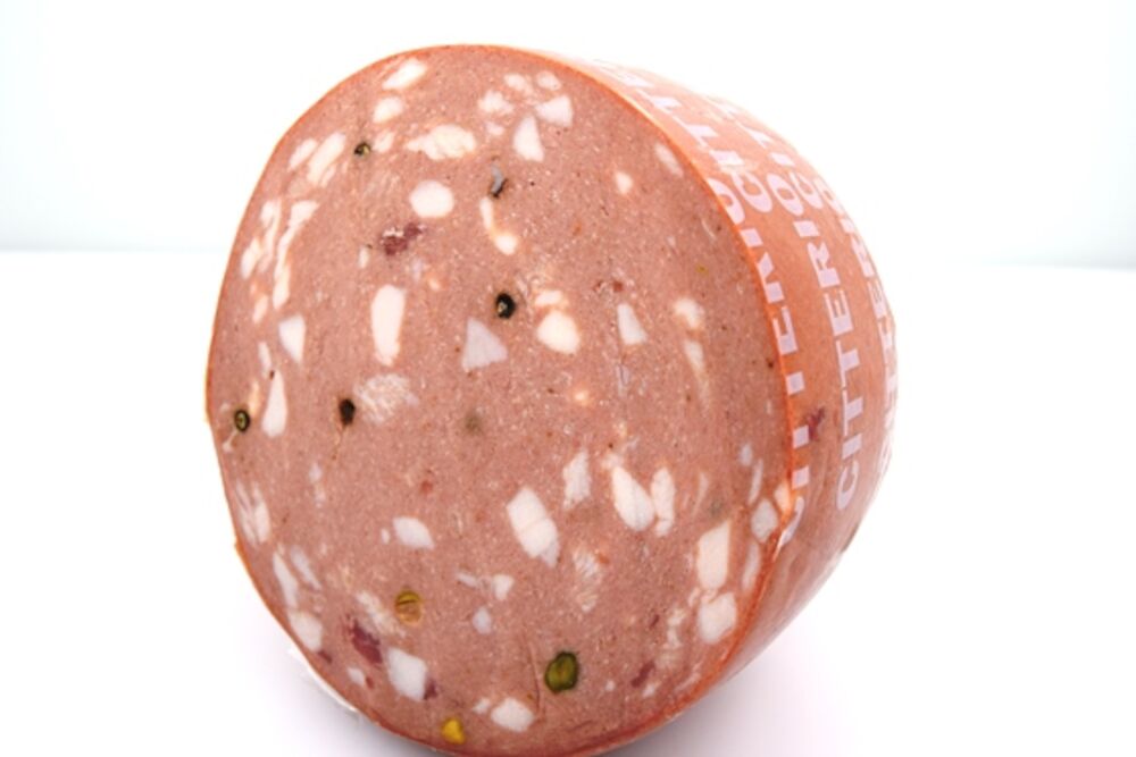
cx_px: 568
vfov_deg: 33.0
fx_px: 1278
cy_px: 378
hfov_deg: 47.9
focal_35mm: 40
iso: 280
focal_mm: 27
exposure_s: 1/125
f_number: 5.6
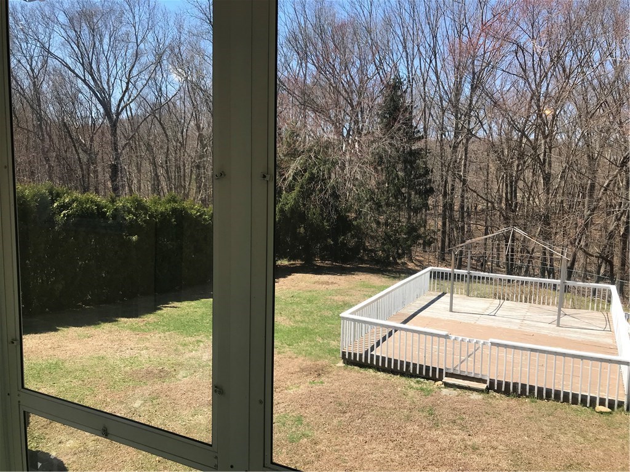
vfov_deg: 49.7
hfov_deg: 63.4
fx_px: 510
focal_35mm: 28
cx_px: 315
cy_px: 236
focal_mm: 3.99
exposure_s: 1/1076
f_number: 1.8
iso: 20
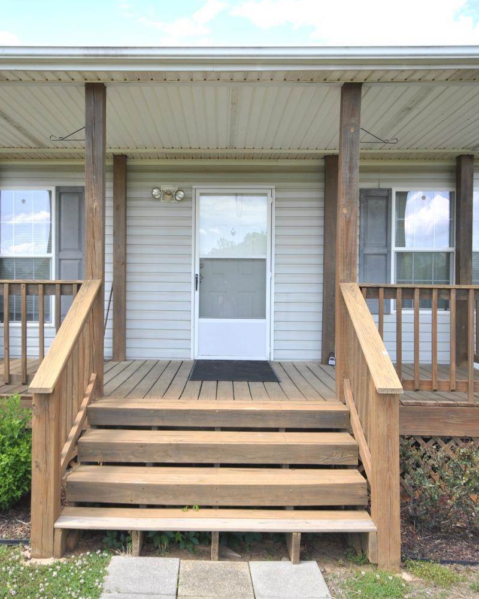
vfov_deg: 56.1
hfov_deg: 46.0
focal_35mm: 32
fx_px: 562
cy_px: 300
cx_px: 205
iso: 100
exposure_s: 1/125
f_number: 5.6
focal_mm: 15
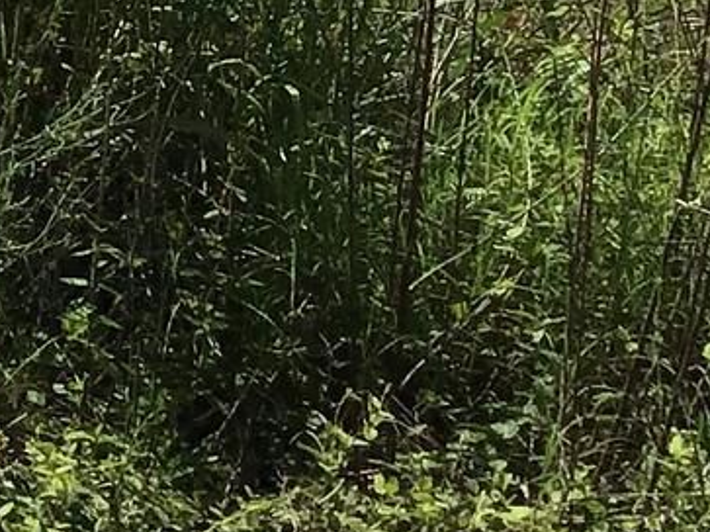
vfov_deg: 7.9
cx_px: -714
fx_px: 3588
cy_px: -724
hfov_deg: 10.4
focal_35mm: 175
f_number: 2.4
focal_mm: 3.3
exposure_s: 1/2469
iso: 25
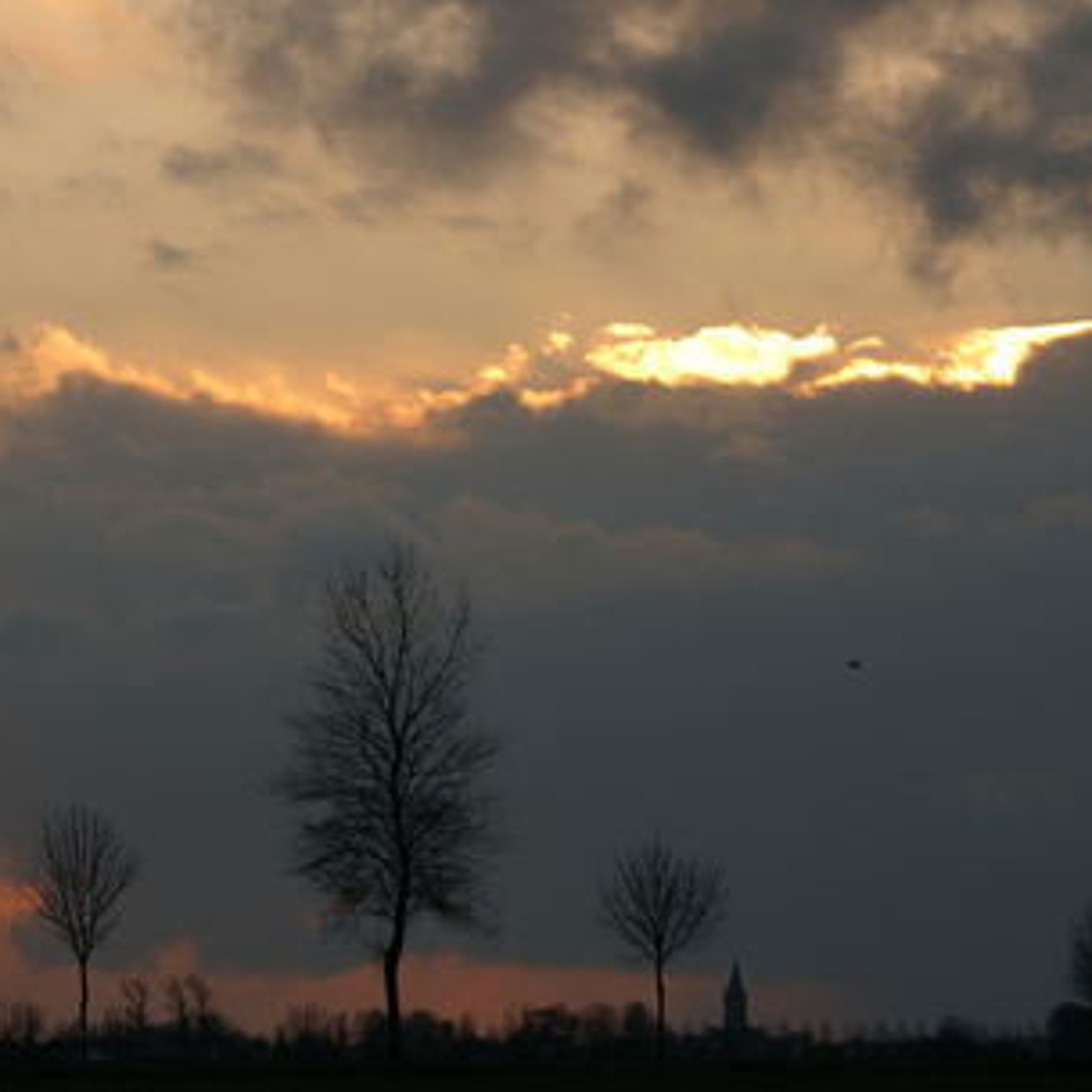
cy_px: 546
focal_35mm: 193
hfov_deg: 9.1
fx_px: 6888
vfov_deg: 9.1
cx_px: 463
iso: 100
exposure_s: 1/320
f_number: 8
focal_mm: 100
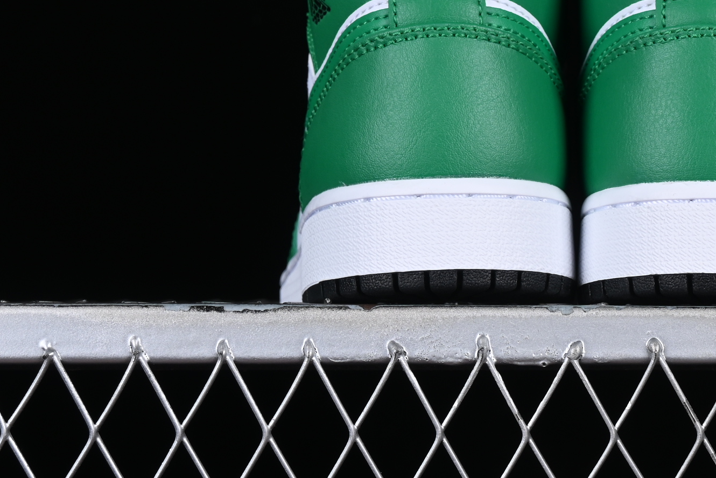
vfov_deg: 8.7
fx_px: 3123
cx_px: 611
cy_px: 5
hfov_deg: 13.0
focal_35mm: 157
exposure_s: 1/80
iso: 160
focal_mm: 50
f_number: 9
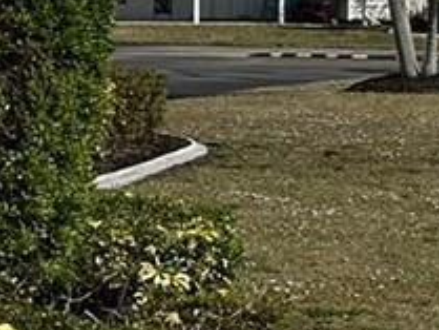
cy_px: -90
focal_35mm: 184
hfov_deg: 8.2
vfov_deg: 8.0
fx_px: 2335
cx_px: -1078
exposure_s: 1/13699
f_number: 1.78
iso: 80
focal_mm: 6.86
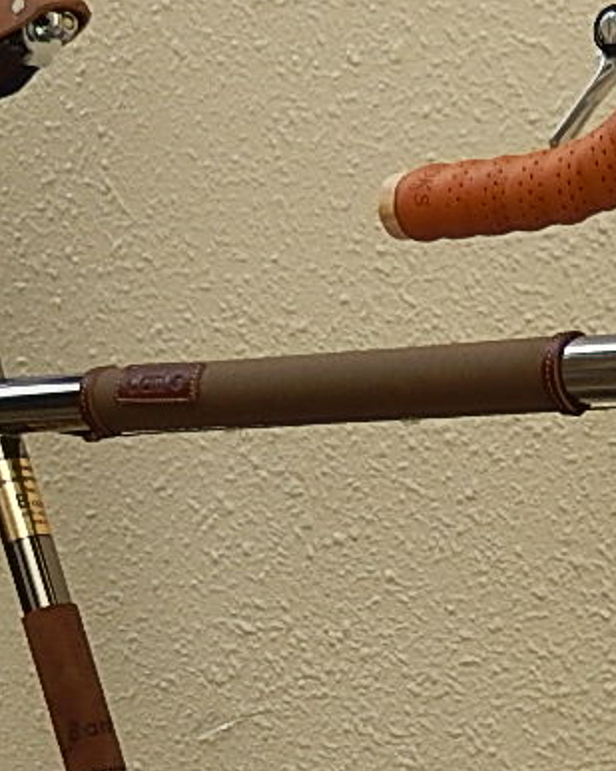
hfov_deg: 15.0
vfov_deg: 18.1
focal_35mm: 101
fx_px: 2304
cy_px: 904
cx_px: 602
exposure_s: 1/200
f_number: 3.4
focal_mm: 4.5
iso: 125
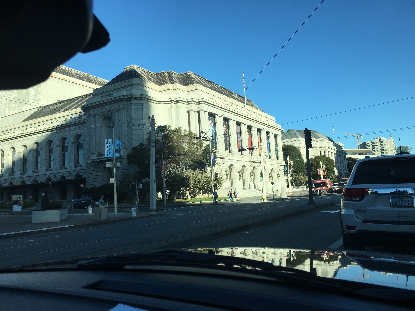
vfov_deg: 48.2
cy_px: 156
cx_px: 208
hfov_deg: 61.7
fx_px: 348
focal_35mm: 29
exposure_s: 1/999
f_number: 2.2
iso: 25
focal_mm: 4.15
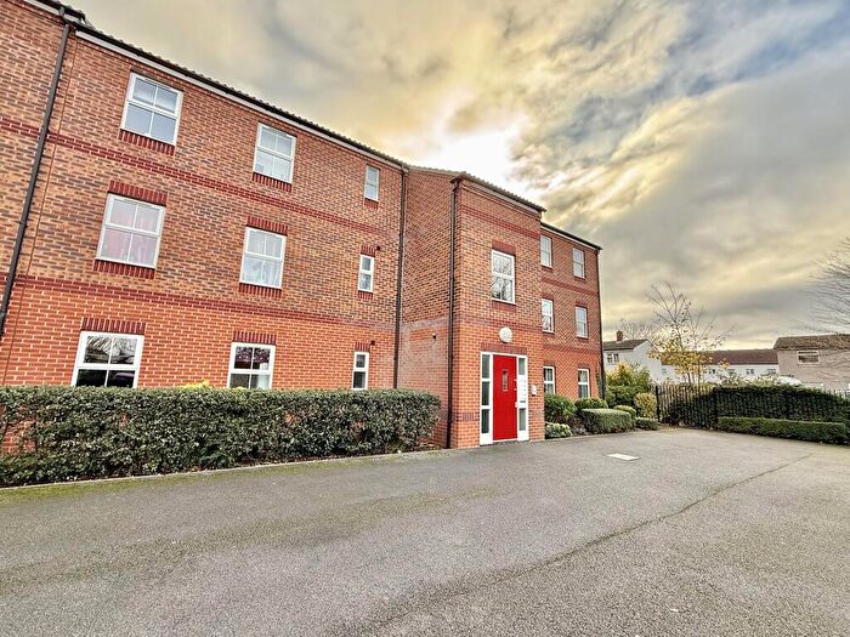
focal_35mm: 14
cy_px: 318
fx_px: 344
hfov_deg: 102.1
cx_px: 425
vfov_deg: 85.7
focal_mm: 2.22
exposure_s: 1/297
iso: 64
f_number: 2.2
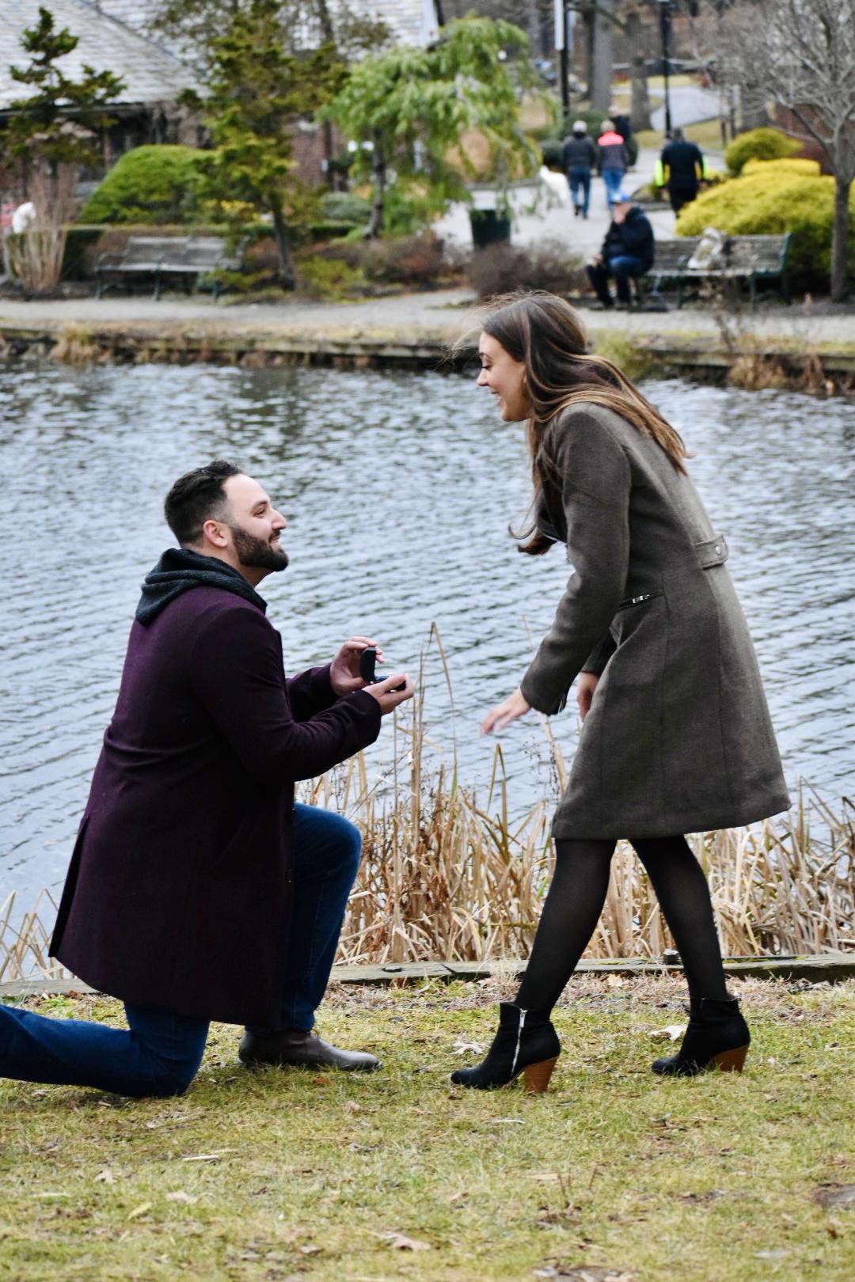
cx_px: 428
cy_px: 641
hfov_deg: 13.0
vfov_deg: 19.5
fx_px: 3740
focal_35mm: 105
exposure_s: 1/250
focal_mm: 70
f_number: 4.5
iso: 2000
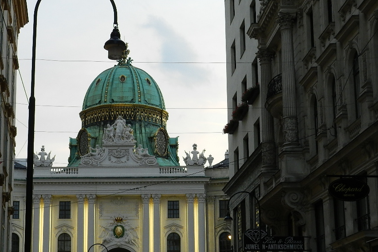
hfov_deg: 26.9
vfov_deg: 18.2
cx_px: 154
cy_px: 159
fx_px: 787
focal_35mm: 75
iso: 220
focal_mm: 10.7
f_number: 4.6
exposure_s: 1/25
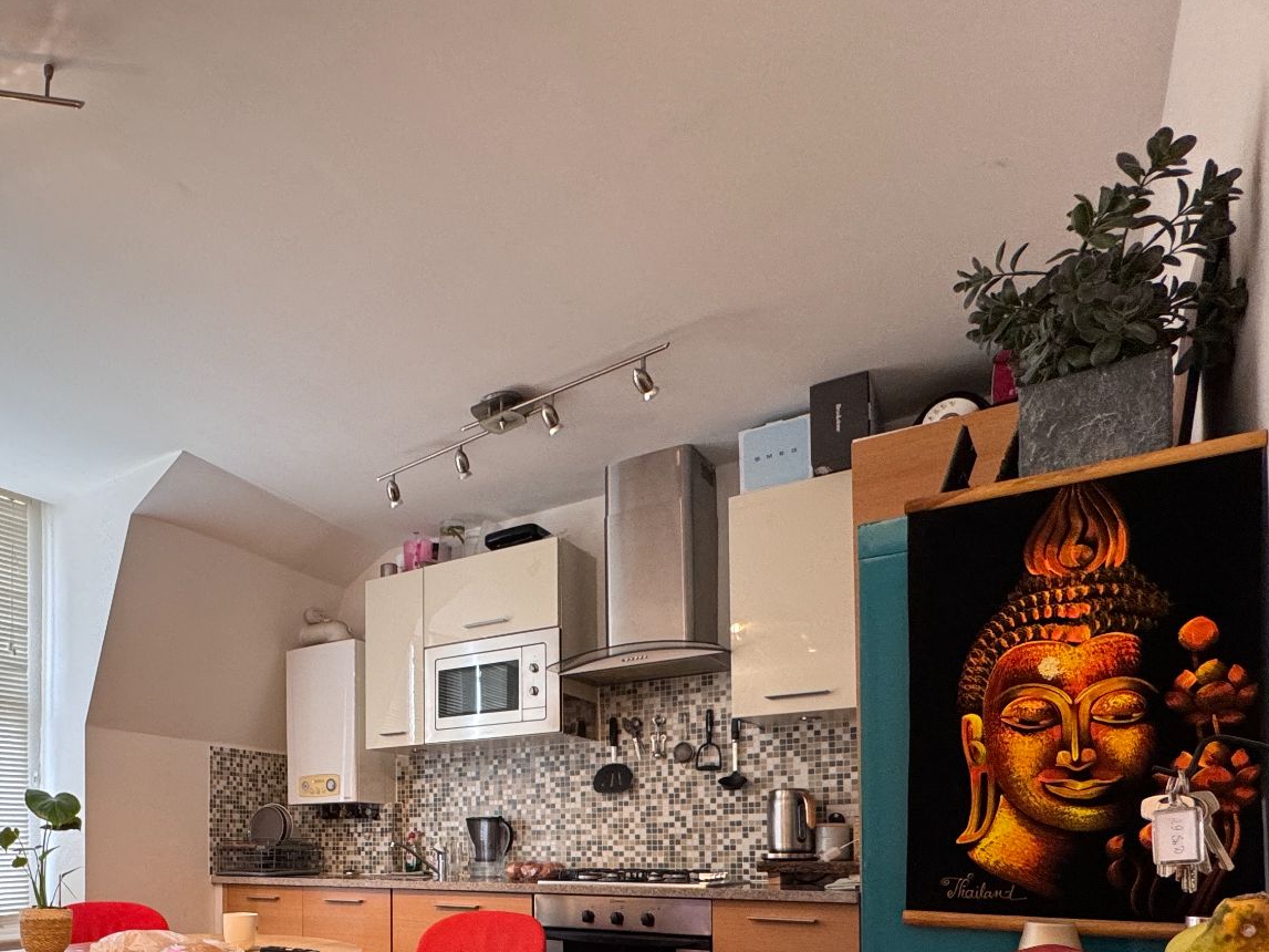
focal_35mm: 25
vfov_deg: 49.8
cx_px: 337
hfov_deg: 65.7
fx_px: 916
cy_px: 828
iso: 200
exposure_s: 1/50
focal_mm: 2.22
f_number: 2.2
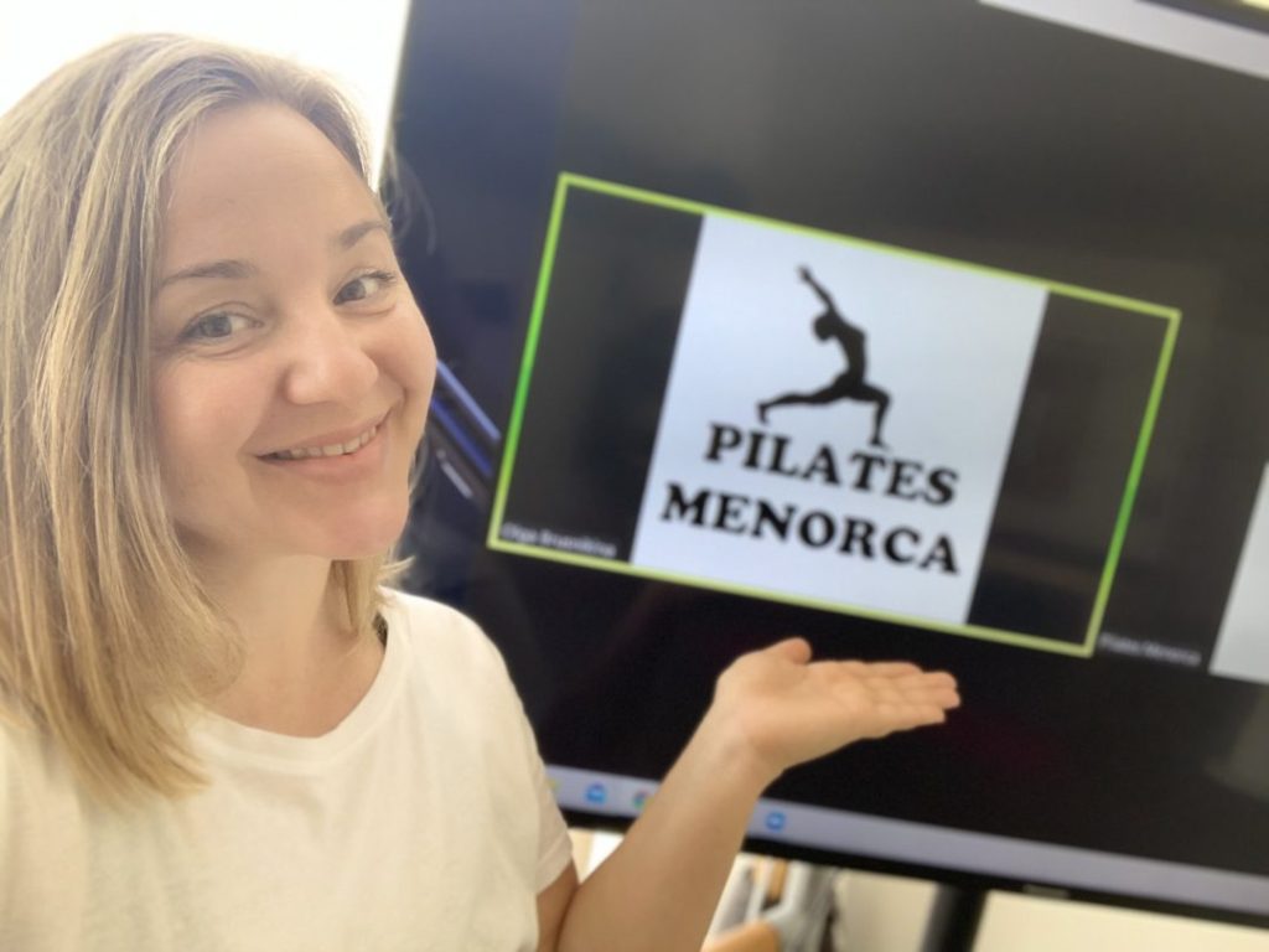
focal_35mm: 32
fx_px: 1173
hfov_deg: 56.8
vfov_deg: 44.2
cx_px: 634
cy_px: 476
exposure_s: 1/60
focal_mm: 2.87
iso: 100
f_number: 2.2
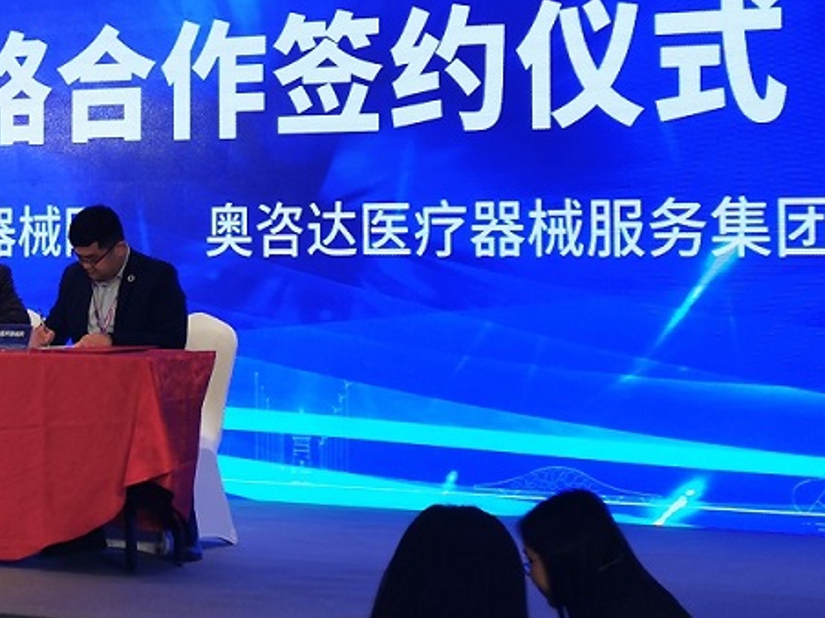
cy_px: 93
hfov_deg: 17.6
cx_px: 101
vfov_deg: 13.4
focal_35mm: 110
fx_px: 2621
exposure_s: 1/120
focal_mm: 5.58
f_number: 1.8
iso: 64
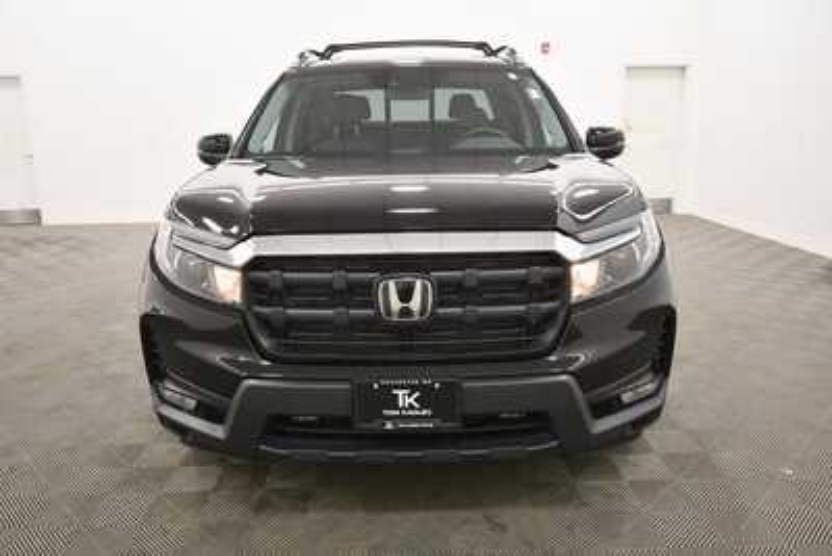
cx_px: 416
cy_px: 278
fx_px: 624
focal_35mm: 27
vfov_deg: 48.0
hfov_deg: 67.4
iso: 1400
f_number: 5.6
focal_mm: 18
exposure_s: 1/125
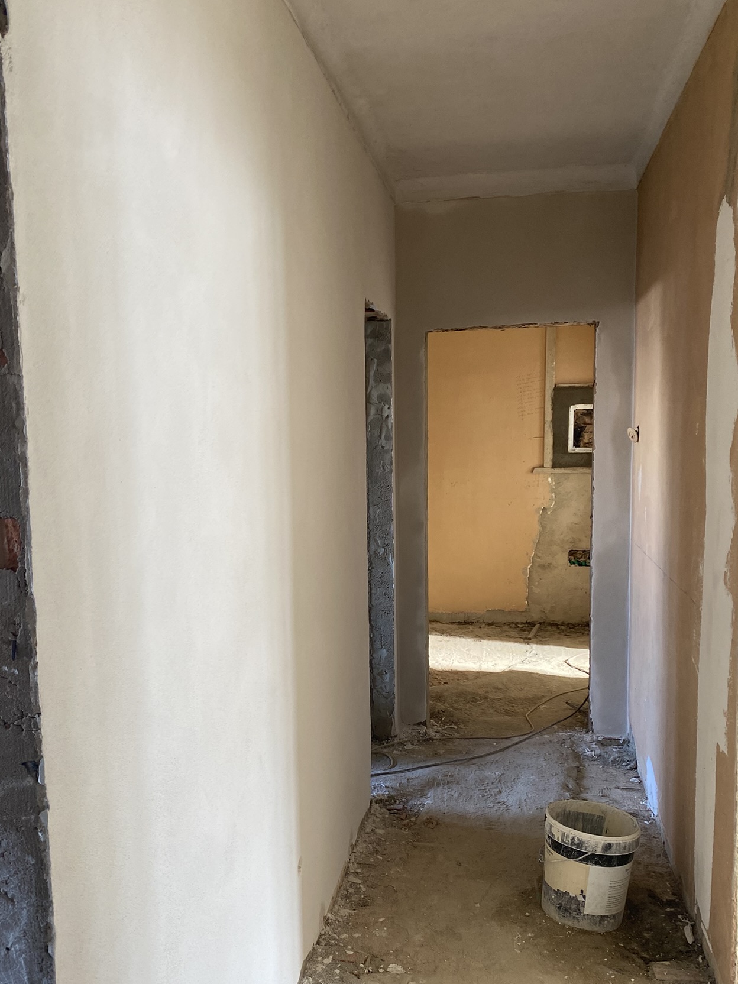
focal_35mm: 32
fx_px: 910
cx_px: 312
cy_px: 545
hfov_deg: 44.0
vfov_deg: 56.7
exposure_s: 1/121
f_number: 1.8
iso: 100
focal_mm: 4.25
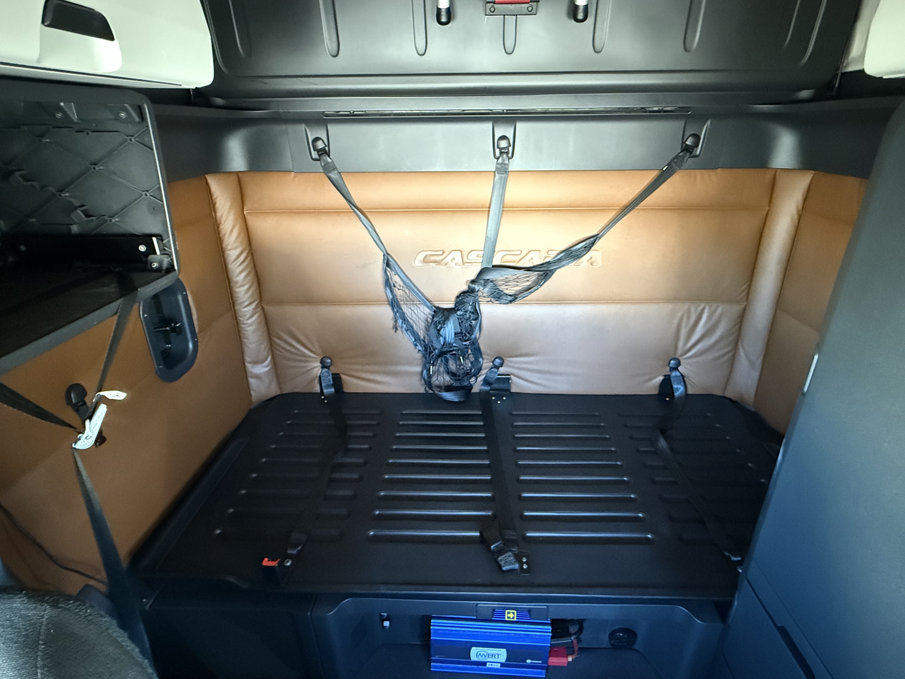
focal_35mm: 18
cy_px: 331
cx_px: 472
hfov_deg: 87.7
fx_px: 471
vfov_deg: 71.6
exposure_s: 1/53
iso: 1250
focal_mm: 2.22
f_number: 2.2
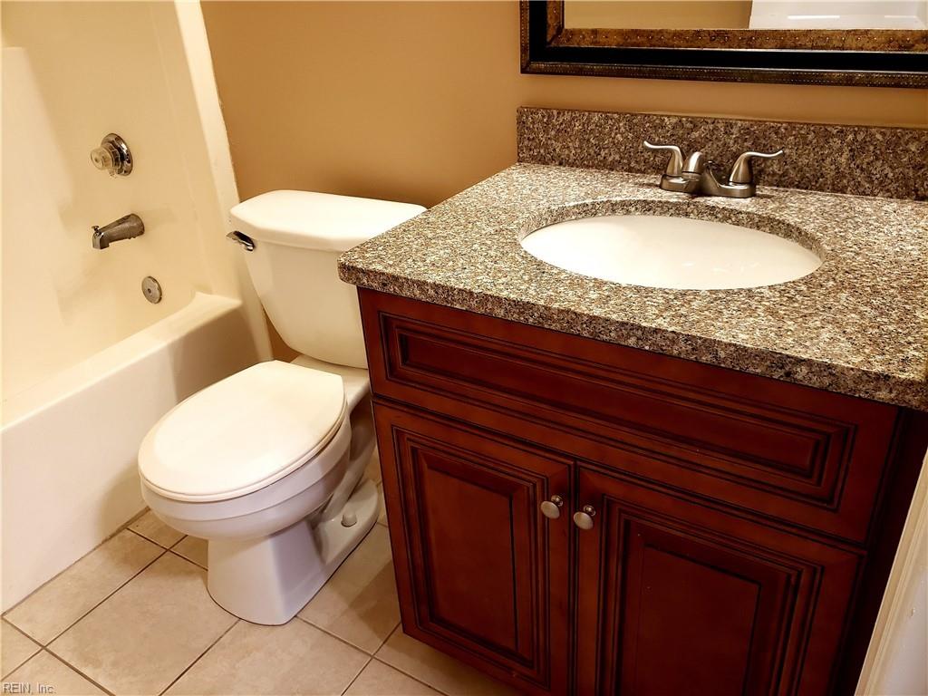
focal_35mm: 26
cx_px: 464
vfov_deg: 53.1
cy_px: 348
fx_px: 697
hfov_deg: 67.3
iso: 320
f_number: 1.5
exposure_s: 1/60
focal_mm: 4.3
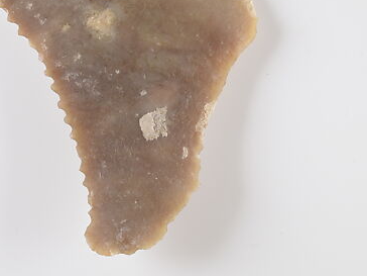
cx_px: 123
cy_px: 82
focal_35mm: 95
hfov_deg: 20.6
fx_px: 1007
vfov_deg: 15.5
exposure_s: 1/20
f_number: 16
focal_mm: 40
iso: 125
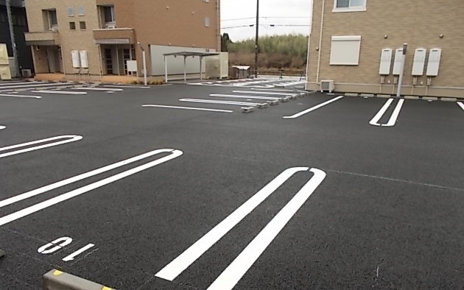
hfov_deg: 66.5
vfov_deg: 44.3
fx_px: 354
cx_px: 230
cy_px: 173
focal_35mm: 28
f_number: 3.2
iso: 80
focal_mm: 4.6
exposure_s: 1/200
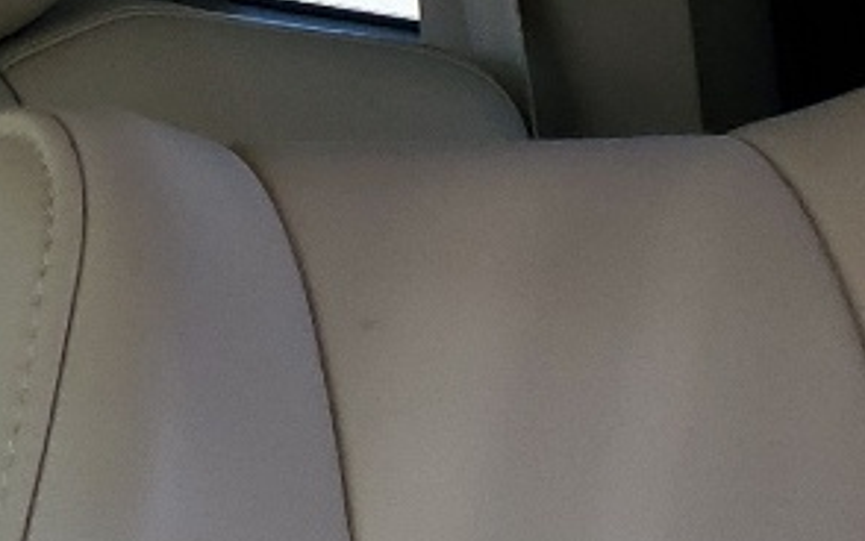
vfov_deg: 8.7
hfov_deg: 11.5
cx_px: -1203
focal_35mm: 150
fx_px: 3537
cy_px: 21
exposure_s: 1/312
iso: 50
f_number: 1.5
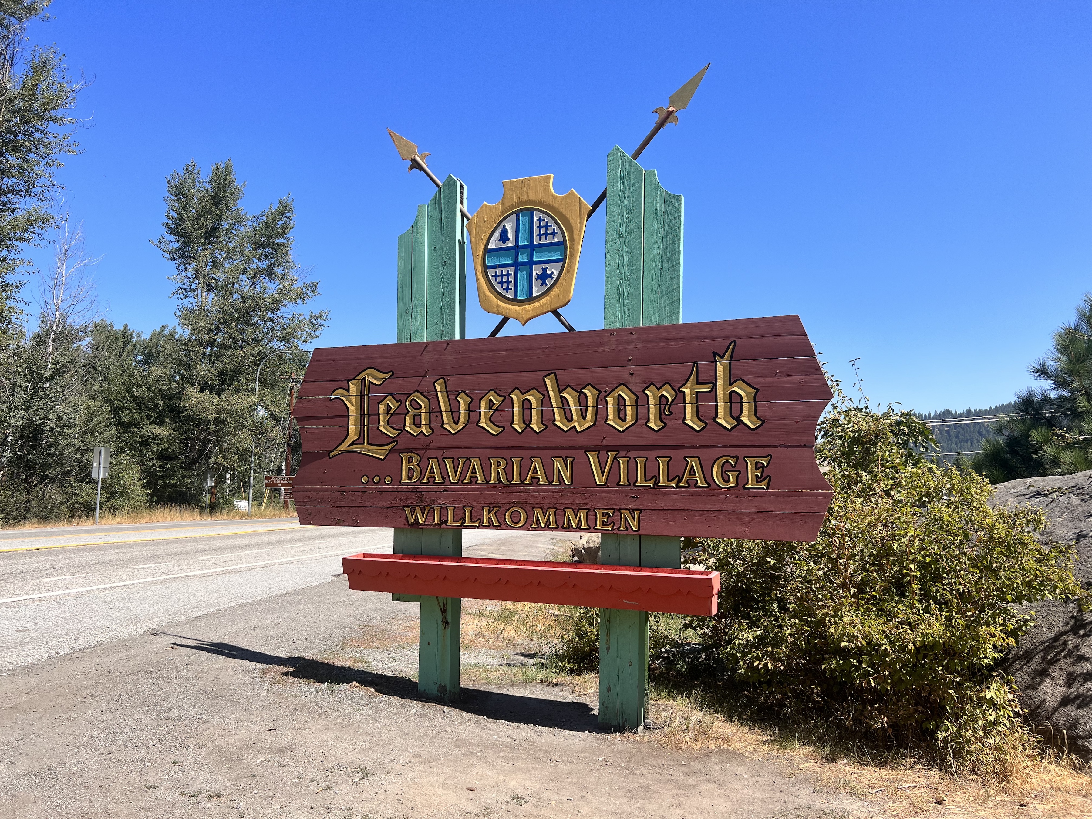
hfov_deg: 67.3
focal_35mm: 26
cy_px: 410
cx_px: 546
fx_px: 820
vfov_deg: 53.1
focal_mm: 5.7
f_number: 1.5
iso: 50
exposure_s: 1/2915
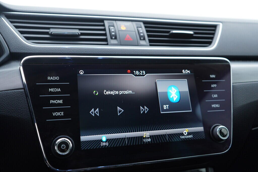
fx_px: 258
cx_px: 129
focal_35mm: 36
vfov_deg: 36.9
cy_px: 86
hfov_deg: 53.1
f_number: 2.8
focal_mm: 24
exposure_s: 1/40
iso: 160
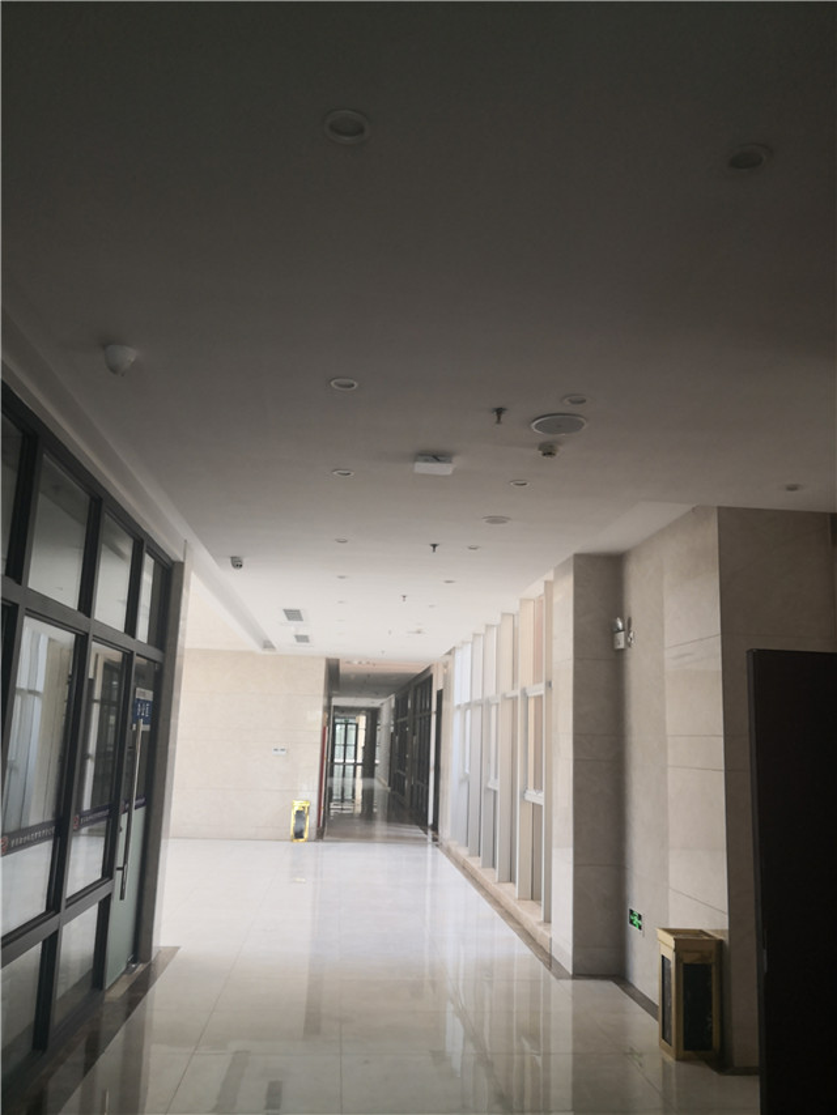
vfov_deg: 65.3
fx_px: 870
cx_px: 418
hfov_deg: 51.4
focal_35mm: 27
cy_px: 558
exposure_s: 1/100
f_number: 1.6
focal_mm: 3.95
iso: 80
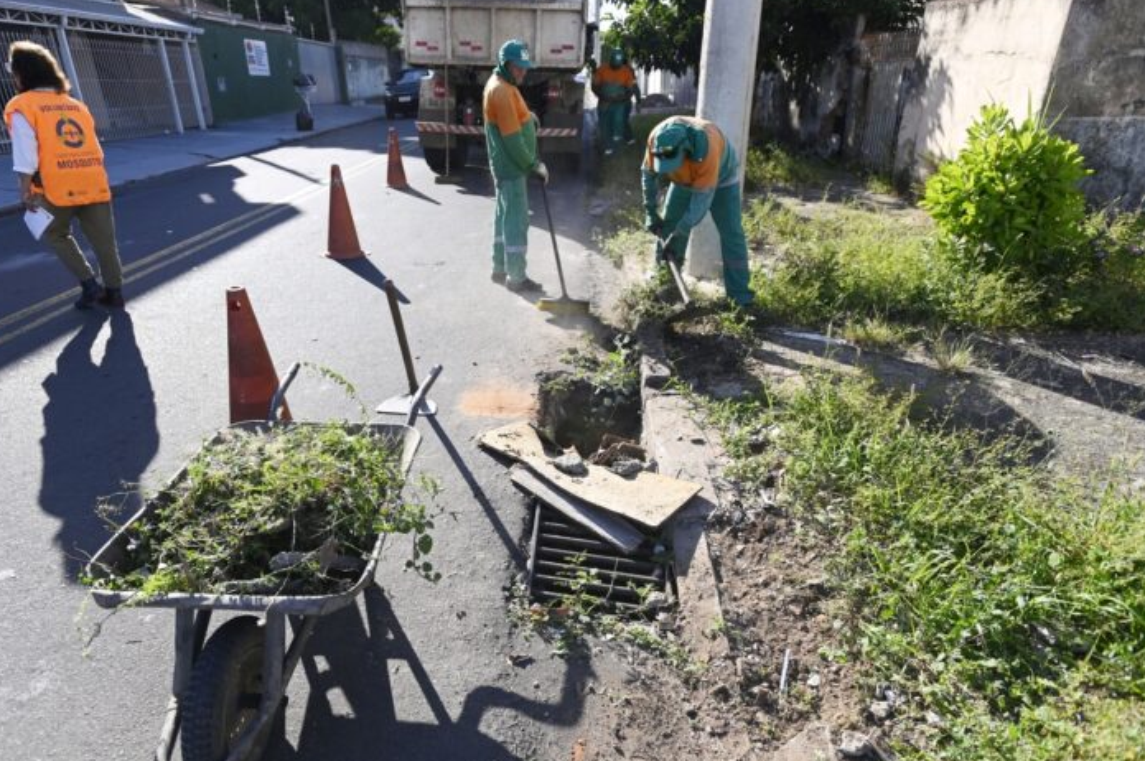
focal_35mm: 21
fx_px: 667
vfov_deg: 59.4
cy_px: 403
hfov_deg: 81.1
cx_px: 530
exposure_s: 1/2500
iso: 400
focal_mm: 19
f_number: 4
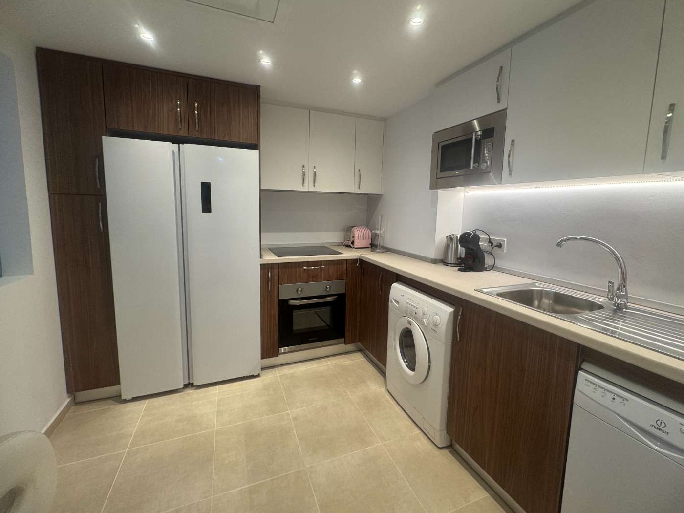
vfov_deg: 81.7
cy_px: 241
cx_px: 343
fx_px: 296
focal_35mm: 15
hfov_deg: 98.2
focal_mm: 2.22
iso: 125
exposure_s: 1/100
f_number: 2.2
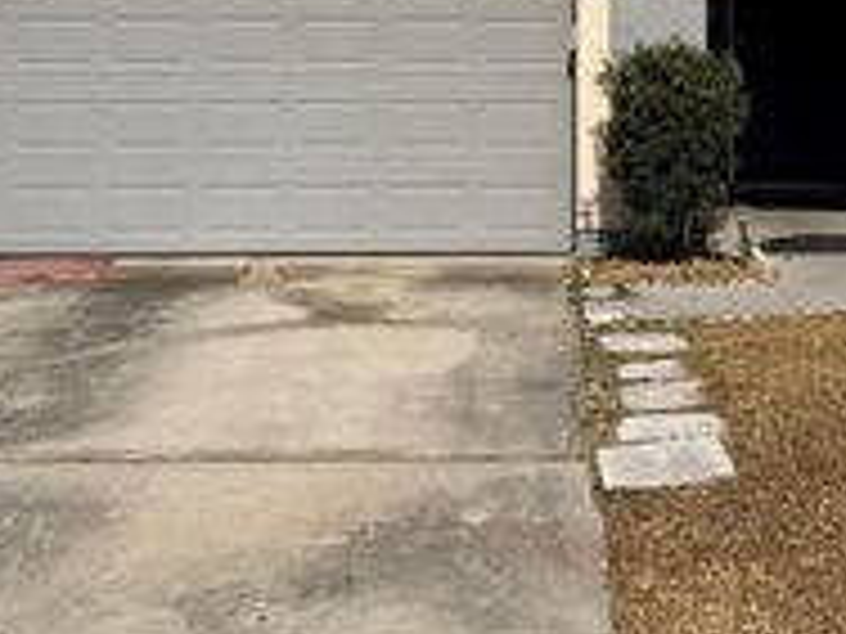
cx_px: 567
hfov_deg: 30.0
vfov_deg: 21.6
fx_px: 1564
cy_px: -83
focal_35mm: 64
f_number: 1.78
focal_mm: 6.76
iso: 80
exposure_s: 1/10309
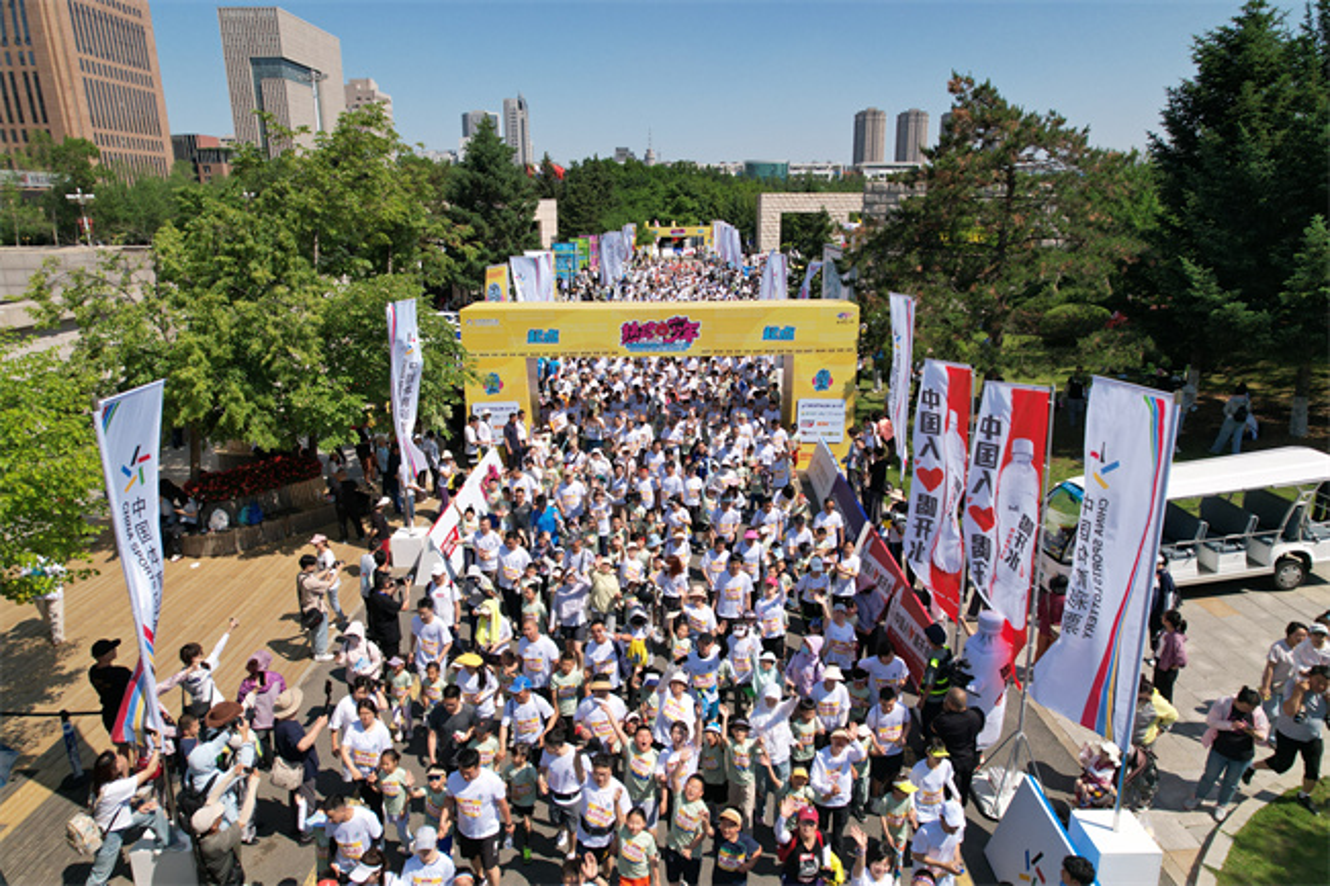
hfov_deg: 78.6
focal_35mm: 22
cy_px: 443
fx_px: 813
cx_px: 665
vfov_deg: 57.2
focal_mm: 8.38
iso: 110
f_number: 2.8
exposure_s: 1/160
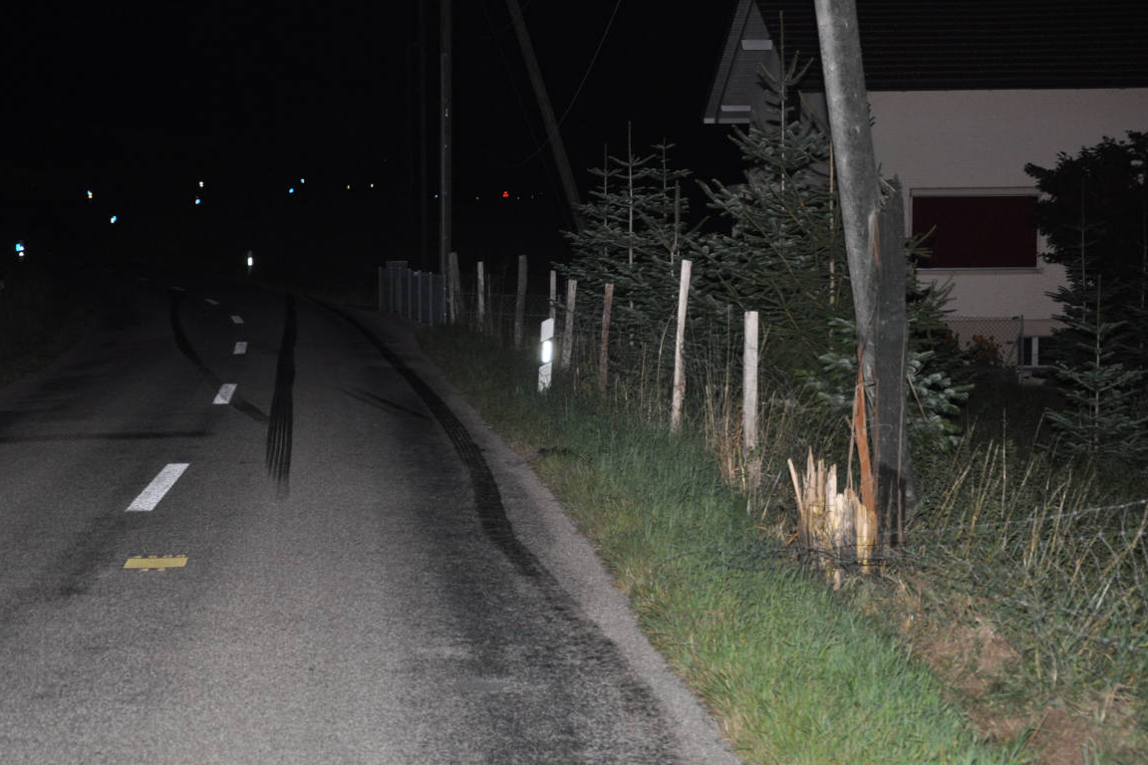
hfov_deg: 27.0
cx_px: 579
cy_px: 390
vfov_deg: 18.2
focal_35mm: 75
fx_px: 2391
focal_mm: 48
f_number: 4.8
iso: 800
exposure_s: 1/60
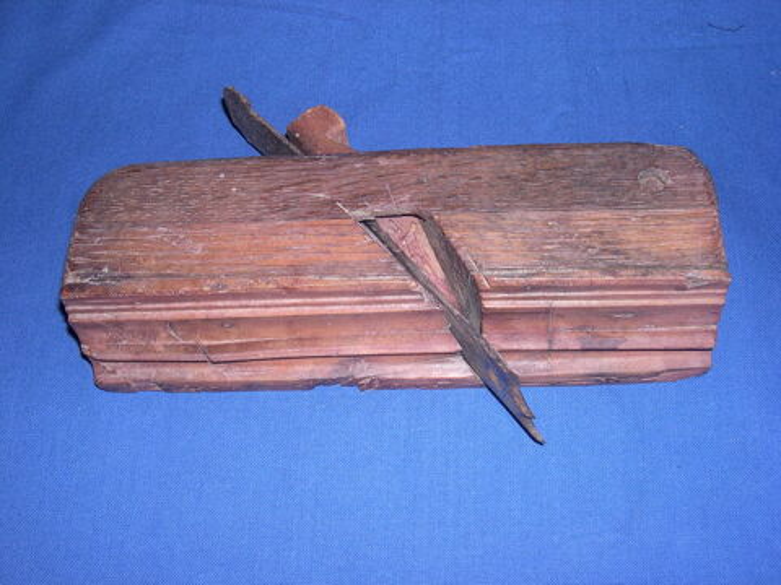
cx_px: 390
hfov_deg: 49.0
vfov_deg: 37.7
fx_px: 857
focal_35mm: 38
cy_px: 292
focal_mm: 8
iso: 100
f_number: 7.6
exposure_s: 1/60
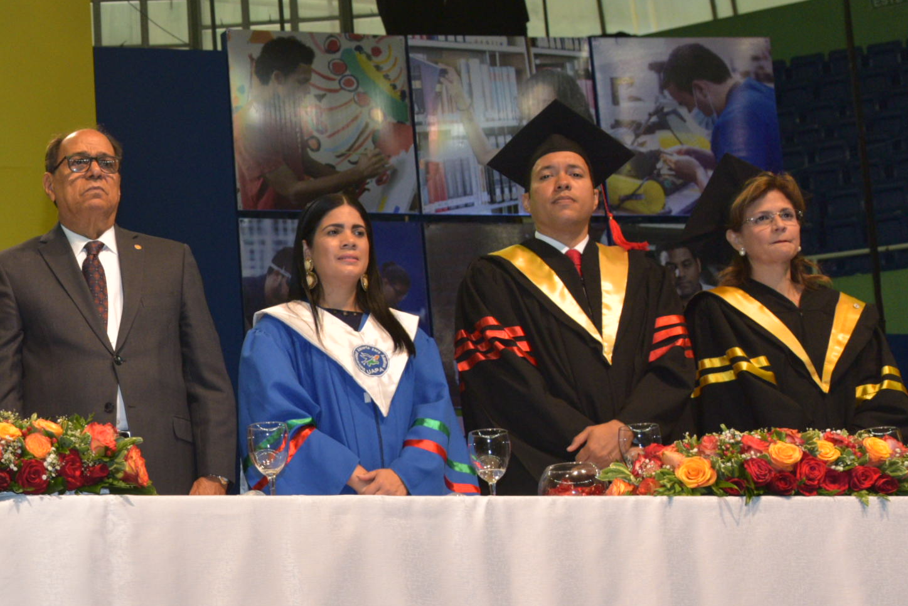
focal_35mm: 89
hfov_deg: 21.0
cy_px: 311
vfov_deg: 15.4
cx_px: -231
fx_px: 2246
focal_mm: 35
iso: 1000
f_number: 5.6
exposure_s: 1/250
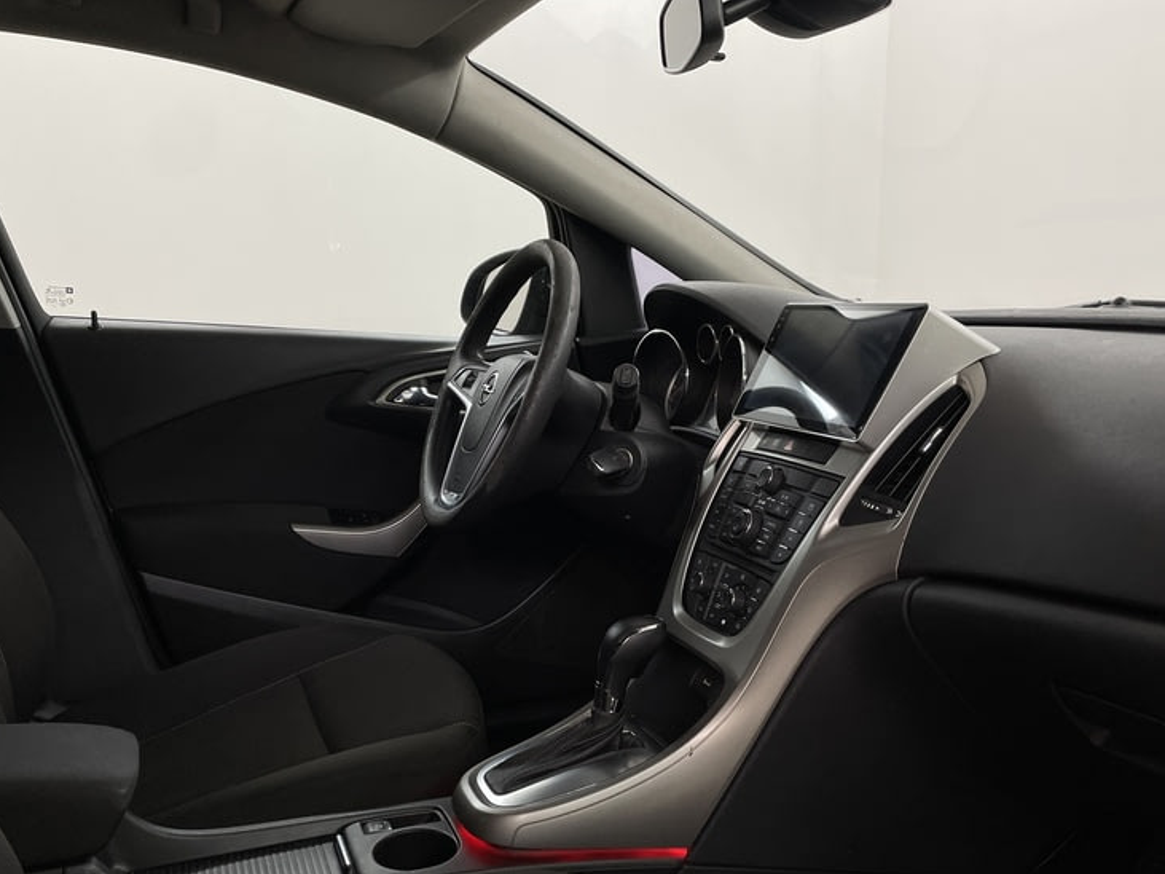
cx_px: 596
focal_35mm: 32
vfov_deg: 43.9
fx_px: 1077
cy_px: 537
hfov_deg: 56.8
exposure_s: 1/100
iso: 80
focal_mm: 4.2
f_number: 1.6
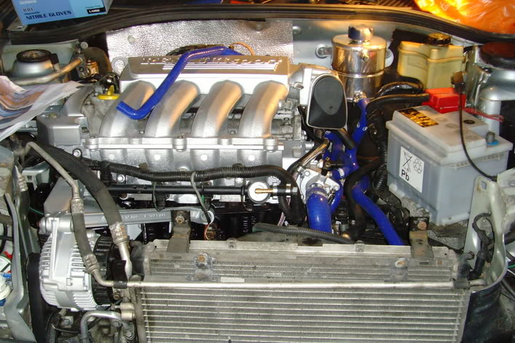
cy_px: 177
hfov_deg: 42.7
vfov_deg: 29.2
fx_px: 658
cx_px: 244
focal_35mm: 46
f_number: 3.5
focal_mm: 6.6
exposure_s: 1/45
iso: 200
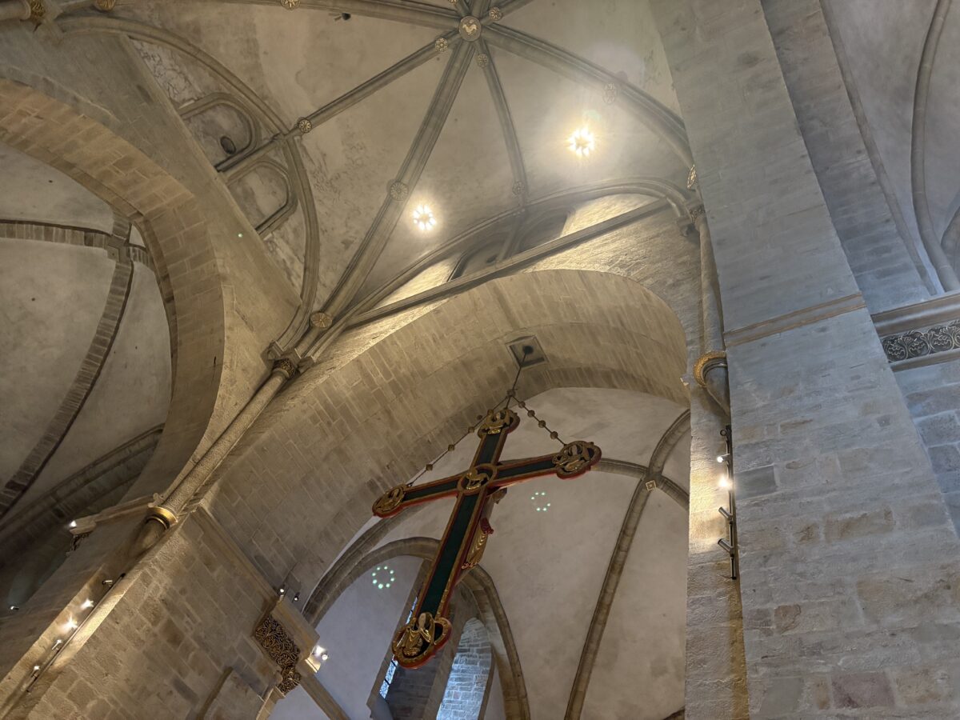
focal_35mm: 26
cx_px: 480
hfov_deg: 67.3
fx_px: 721
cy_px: 360
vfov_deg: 53.1
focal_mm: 5.96
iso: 400
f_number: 1.6
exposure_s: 1/50
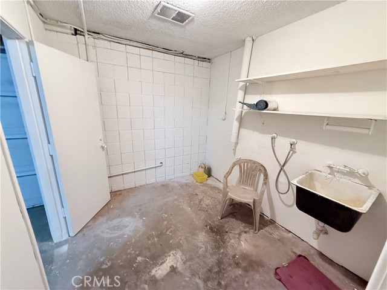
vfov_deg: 85.7
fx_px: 157
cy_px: 145
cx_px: 194
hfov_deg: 102.1
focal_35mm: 14
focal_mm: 2.22
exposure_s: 1/60
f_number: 2.2
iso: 640
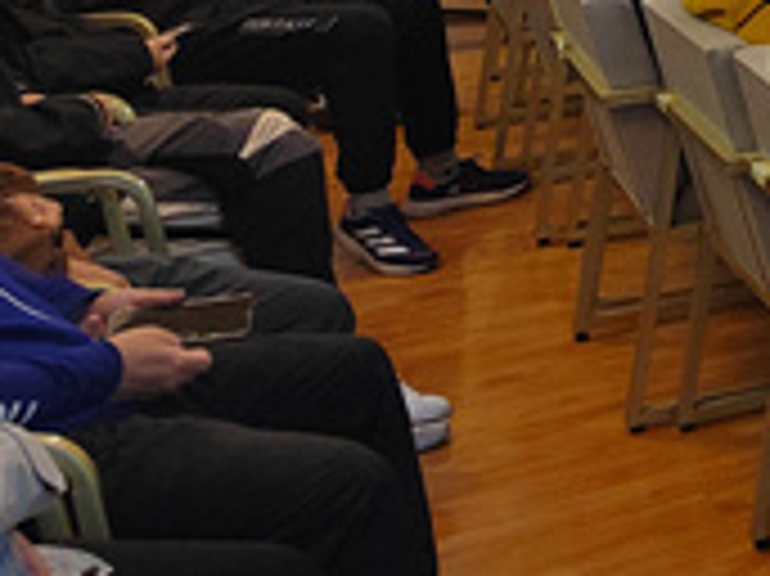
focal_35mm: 86
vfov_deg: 15.9
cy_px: -248
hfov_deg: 19.2
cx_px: 1238
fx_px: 1912
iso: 1338
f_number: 1.9
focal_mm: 5.52
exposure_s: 1/100
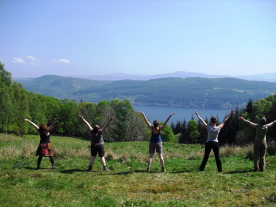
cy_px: 104
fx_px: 287
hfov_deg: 51.4
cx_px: 138
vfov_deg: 39.7
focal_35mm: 36
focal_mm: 6.3
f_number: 7.8
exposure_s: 1/125
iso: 64
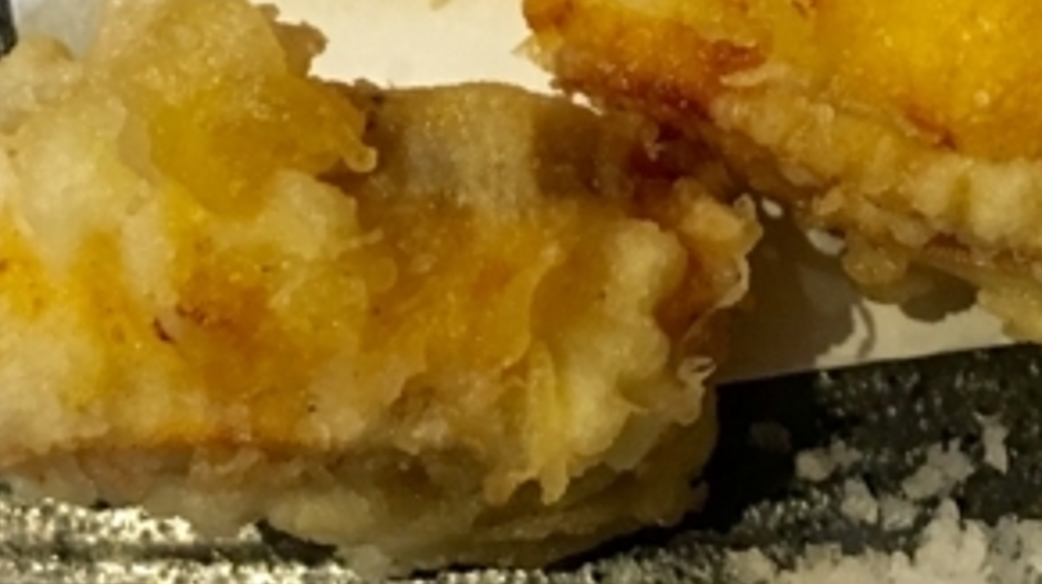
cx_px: 1006
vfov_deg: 13.5
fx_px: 2401
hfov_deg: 23.6
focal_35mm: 87
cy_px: -129
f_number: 2.2
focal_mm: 4.15
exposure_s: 1/24
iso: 200
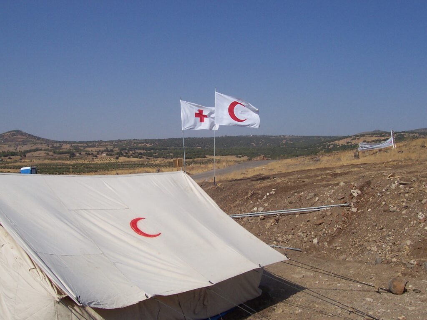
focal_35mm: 37
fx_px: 456
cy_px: 160
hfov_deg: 50.1
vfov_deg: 38.7
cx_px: 214
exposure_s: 1/1000
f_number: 5.6
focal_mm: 5.6
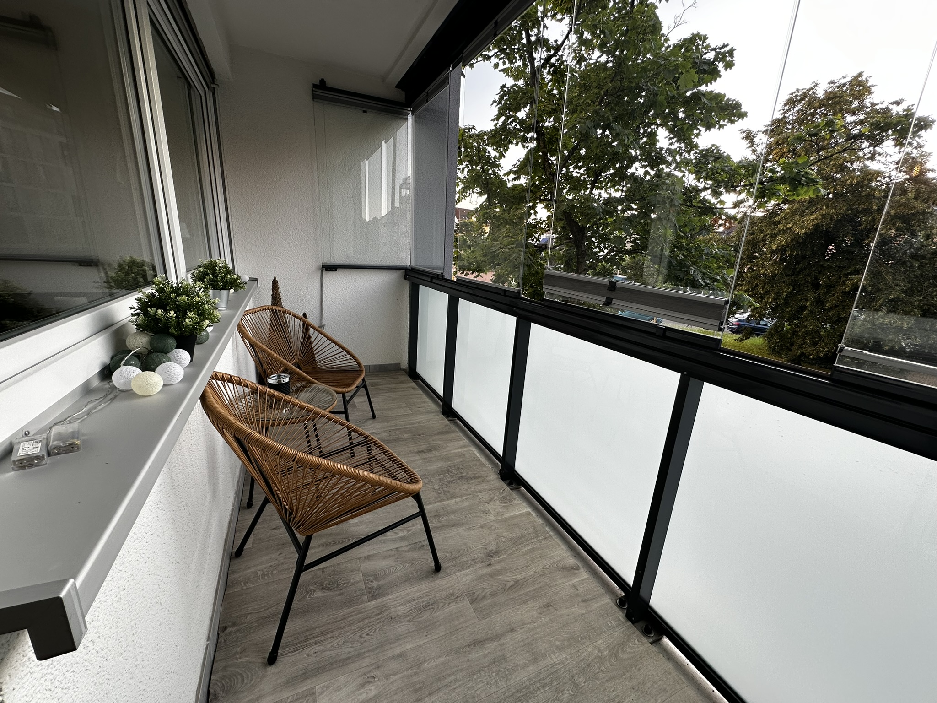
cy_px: 352
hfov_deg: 102.1
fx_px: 379
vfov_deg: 85.7
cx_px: 468
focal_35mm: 14
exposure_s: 1/99
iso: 50
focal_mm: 2.22
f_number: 2.2
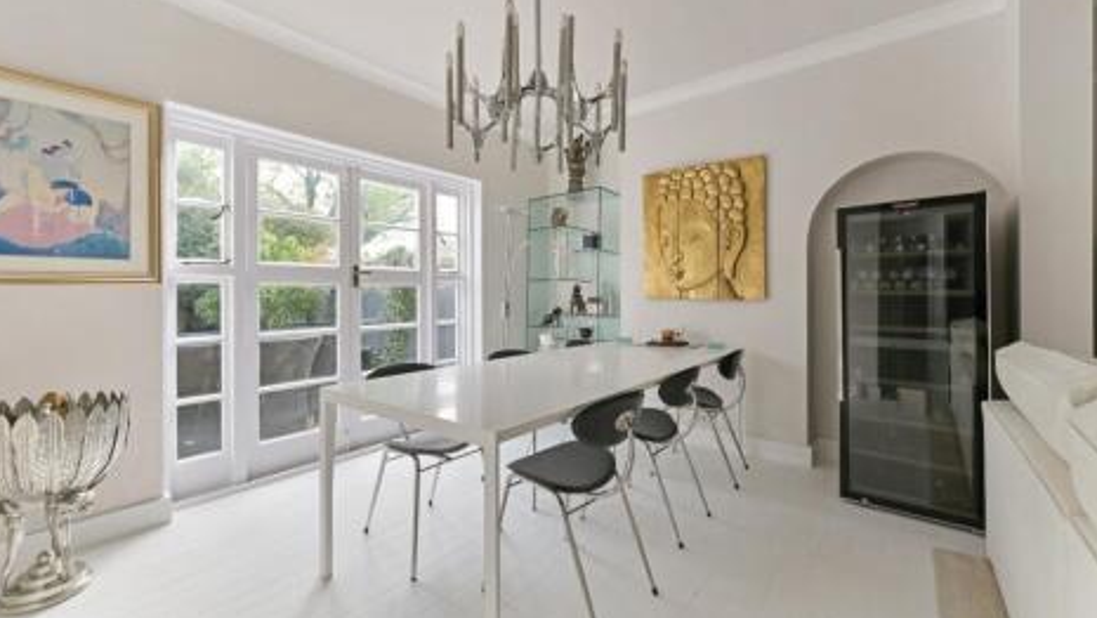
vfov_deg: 70.5
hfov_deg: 103.0
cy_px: 287
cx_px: 552
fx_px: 436
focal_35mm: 15
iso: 400
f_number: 14
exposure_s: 1/10
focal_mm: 14
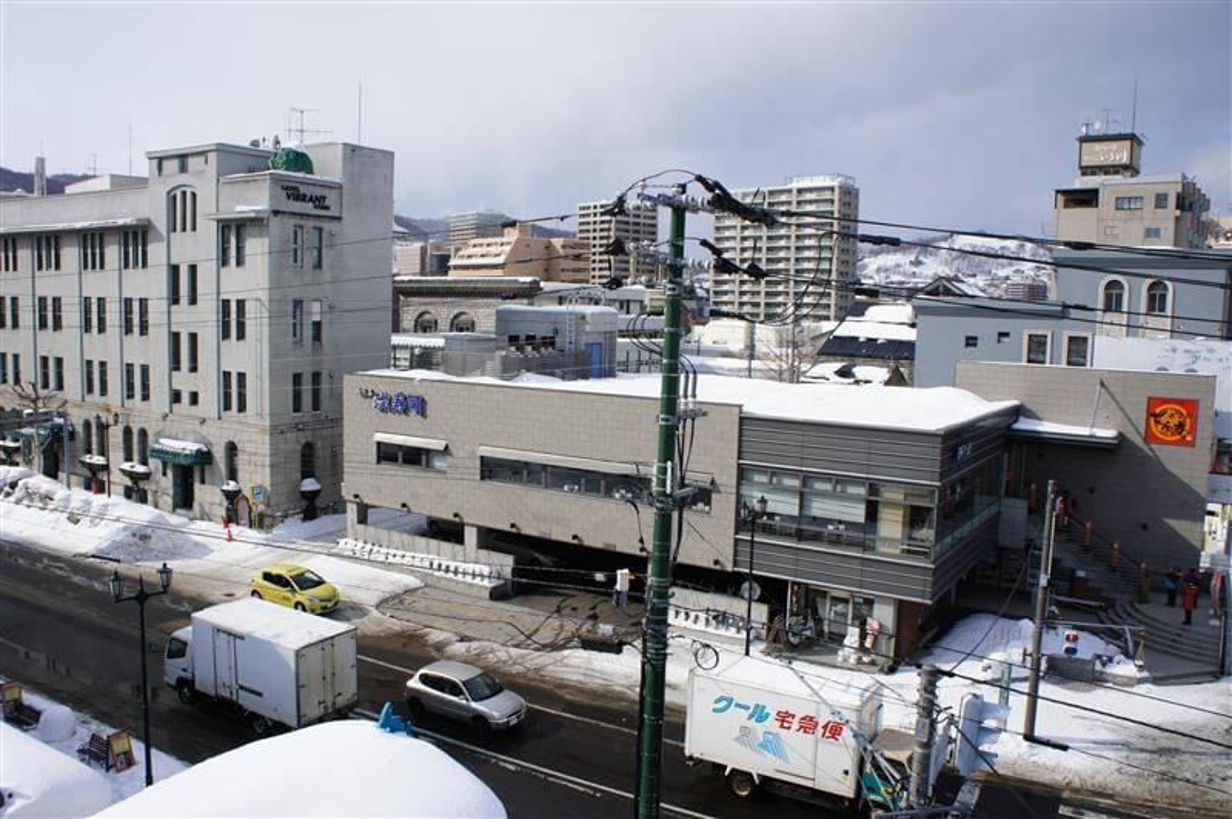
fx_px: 923
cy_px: 410
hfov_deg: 67.4
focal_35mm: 27
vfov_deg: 47.9
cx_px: 616
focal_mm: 18
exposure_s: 1/250
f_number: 11
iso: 200
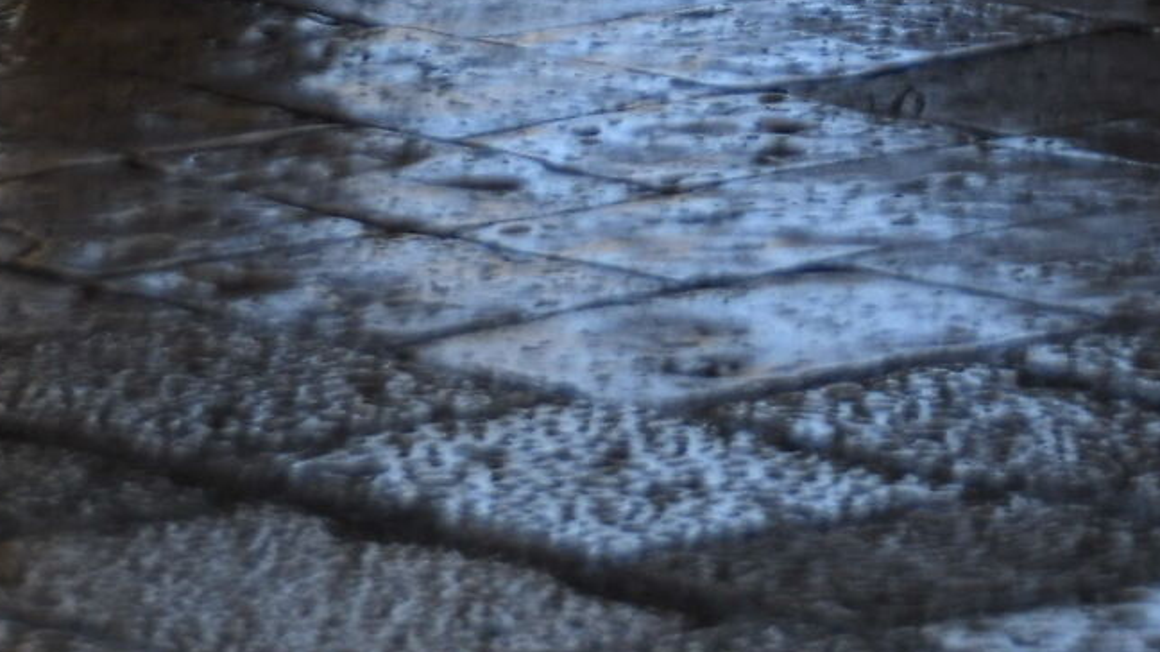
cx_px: 632
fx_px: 10024
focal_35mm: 326
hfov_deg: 6.6
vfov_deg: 3.6
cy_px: -1472
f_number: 7.1
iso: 400
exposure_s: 1/800
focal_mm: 56
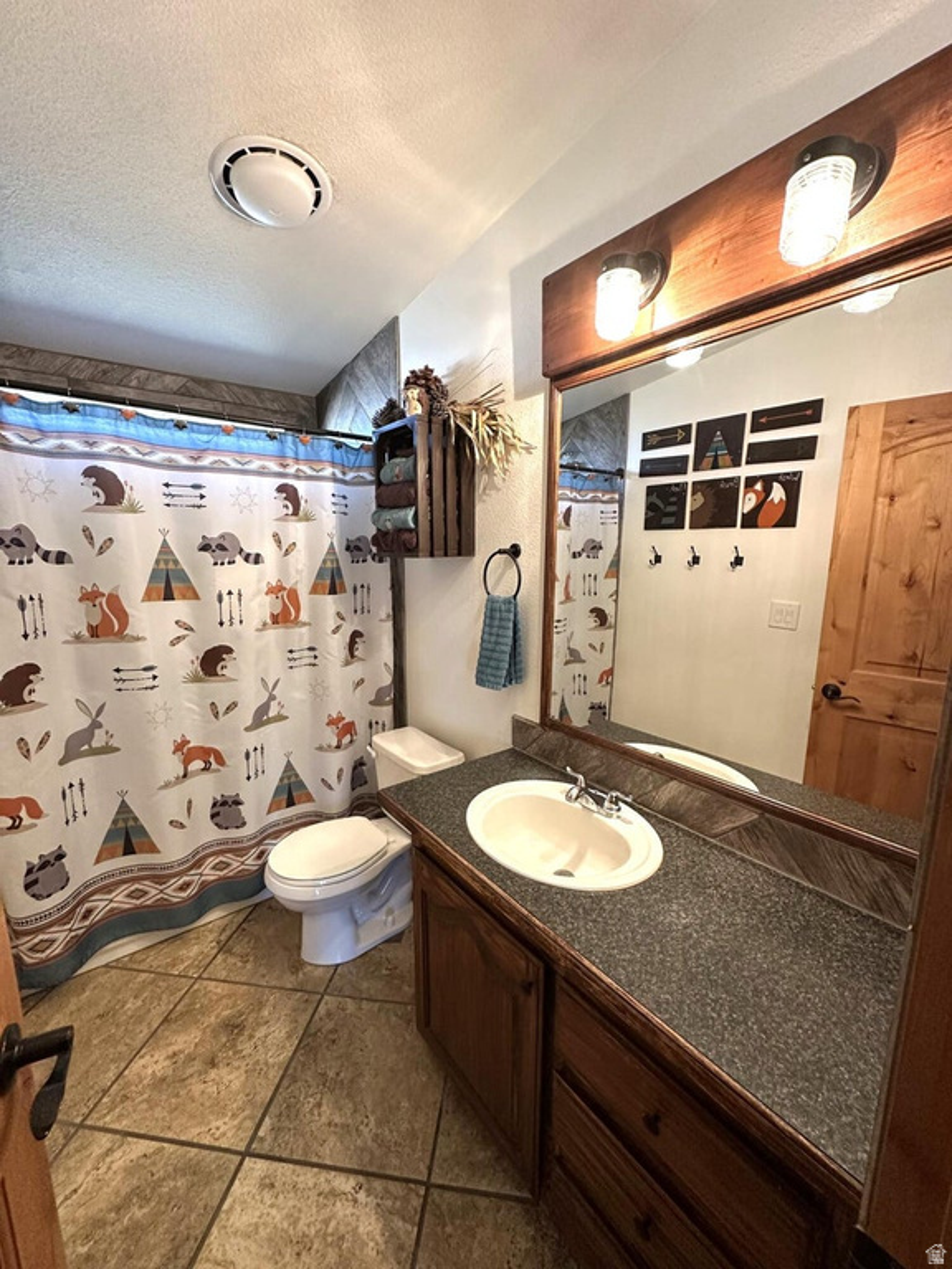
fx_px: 513
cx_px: 476
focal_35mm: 14
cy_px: 634
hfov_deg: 85.7
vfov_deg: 102.1
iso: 320
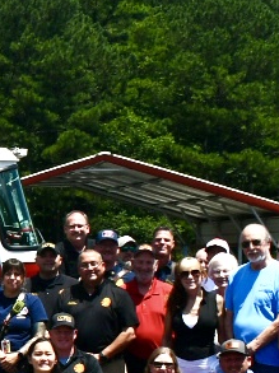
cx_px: -268
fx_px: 1389
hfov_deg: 10.6
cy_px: 171
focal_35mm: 129
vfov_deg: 15.3
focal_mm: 18
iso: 100
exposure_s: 1/320
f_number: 9
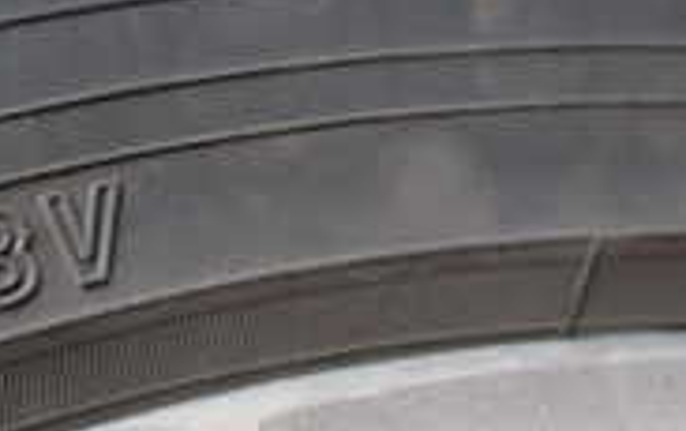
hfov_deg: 17.4
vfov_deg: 12.1
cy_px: 618
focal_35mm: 104
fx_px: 1947
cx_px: -416
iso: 125
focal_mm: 5.4
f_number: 2.3
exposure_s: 1/125
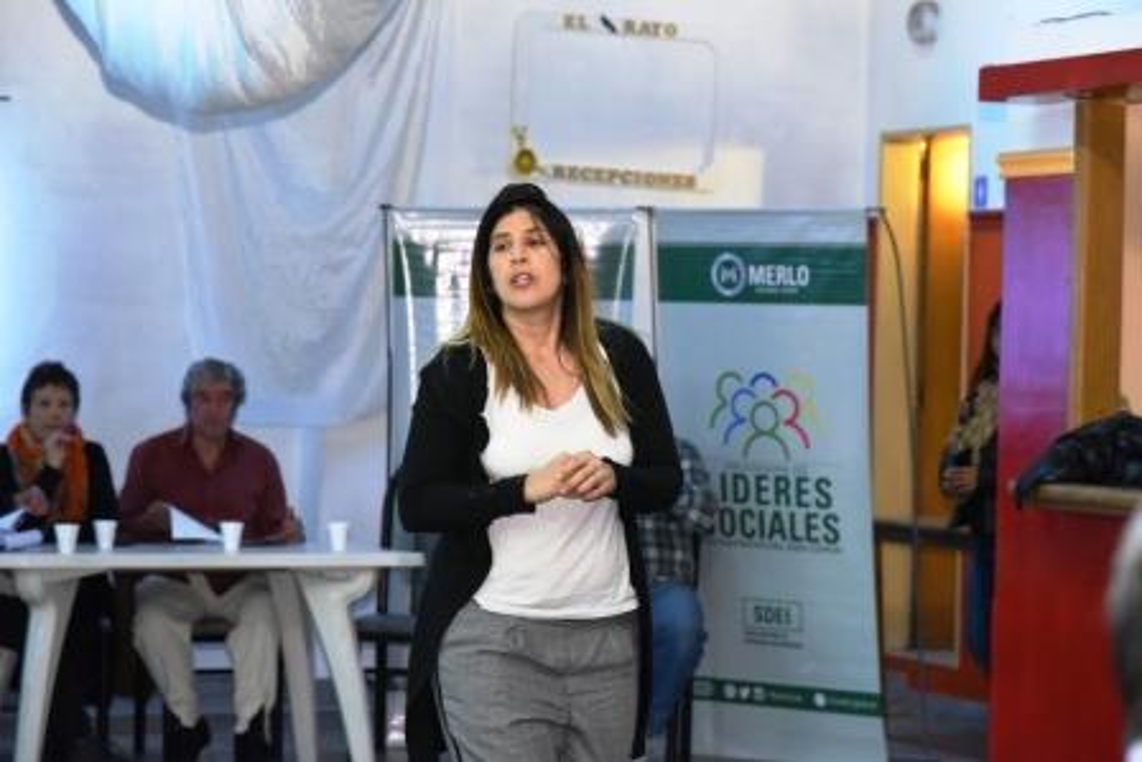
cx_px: 571
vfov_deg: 11.4
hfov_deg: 17.1
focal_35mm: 120
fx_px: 3808
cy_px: 381
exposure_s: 1/100
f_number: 6.3
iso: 8000
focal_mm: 120
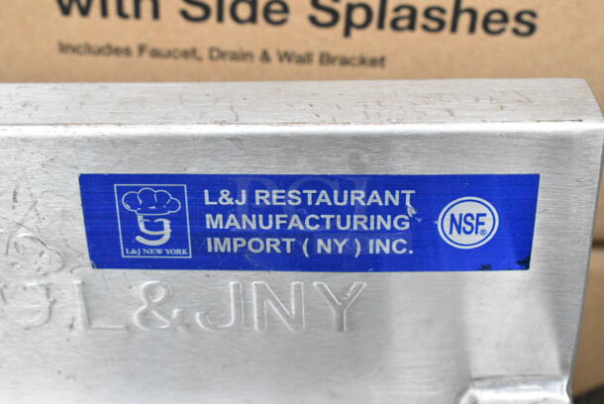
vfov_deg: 20.2
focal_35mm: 68
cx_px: 302
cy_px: 202
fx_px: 1134
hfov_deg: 29.8
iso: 6400
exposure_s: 1/400
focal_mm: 45
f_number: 10
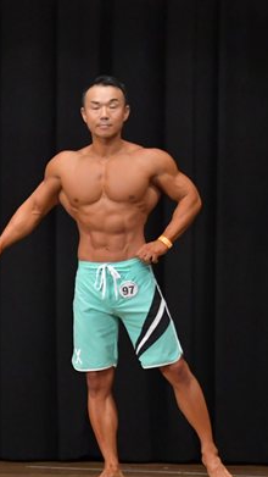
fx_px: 4408
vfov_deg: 6.2
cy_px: 276
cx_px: -178
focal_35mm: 349
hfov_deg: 3.5
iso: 6400
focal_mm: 112
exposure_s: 1/400
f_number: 5.6
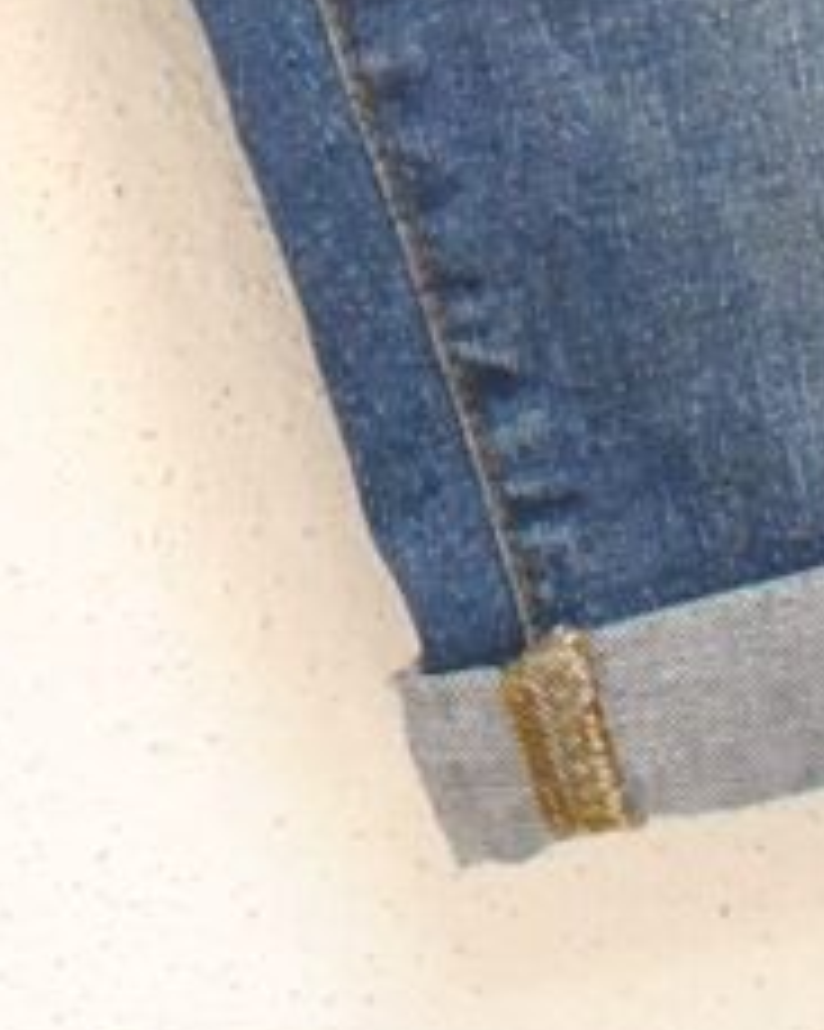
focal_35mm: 418
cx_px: -311
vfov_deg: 4.5
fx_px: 12750
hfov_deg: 3.7
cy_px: -1529
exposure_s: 1/100
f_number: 4
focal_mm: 35
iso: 800
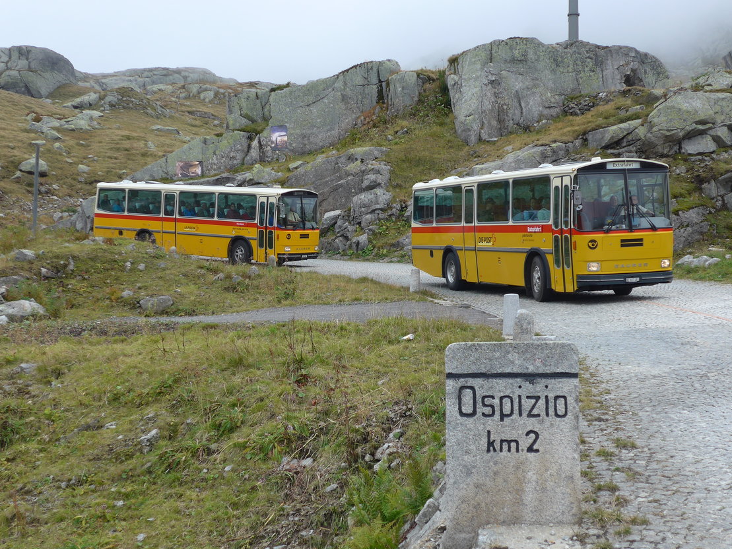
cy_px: 296
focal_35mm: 53
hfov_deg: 36.2
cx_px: 375
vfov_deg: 27.5
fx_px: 1121
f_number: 3.2
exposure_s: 1/400
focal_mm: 10.1
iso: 80
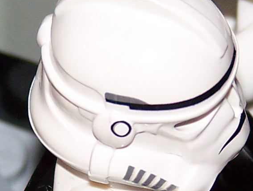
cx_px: 39
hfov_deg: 3.1
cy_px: 235
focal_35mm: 640
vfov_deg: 2.3
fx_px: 4684
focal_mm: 21.2
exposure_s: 1/100
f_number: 3.2
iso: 80
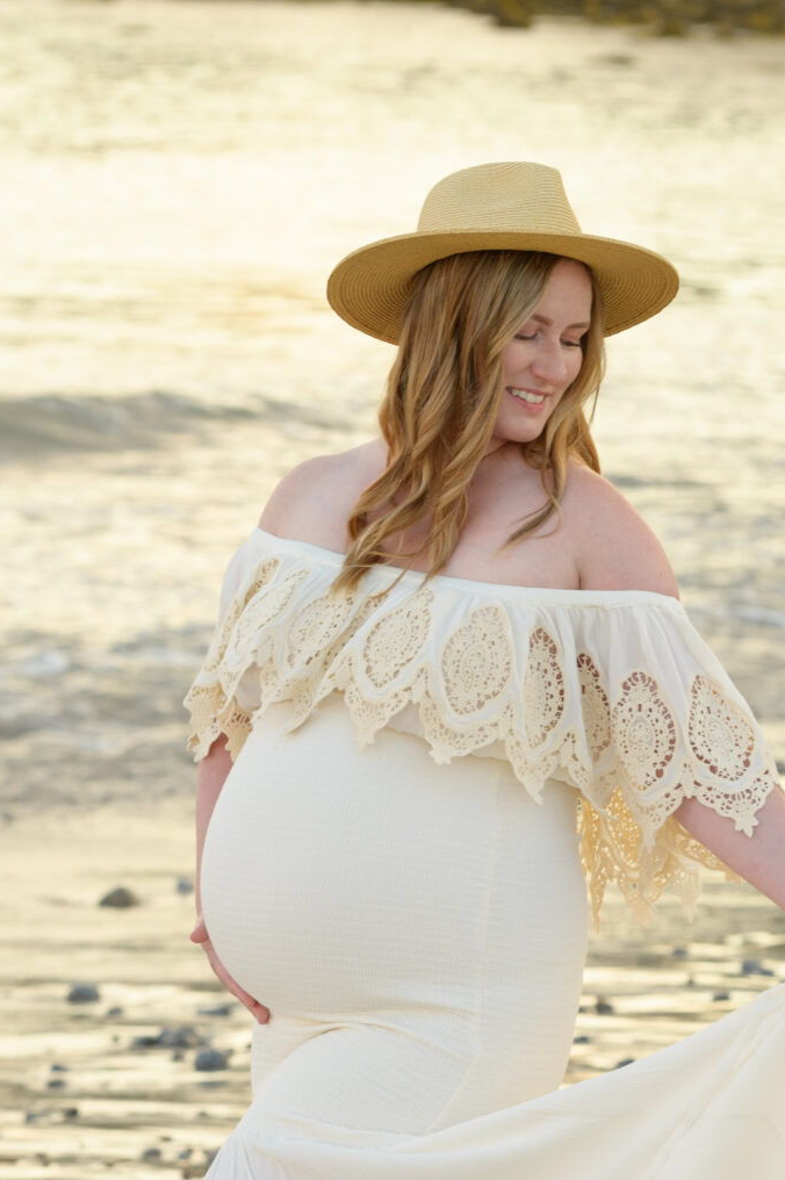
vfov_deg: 10.6
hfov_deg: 7.1
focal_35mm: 193
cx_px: 444
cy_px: 960
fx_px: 6321
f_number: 5.6
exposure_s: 1/200
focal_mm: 98
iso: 250
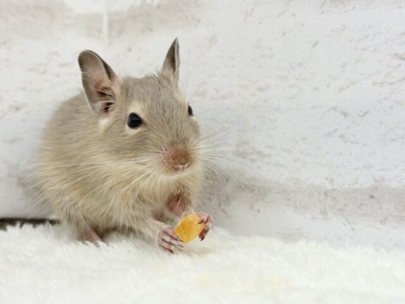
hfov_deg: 36.8
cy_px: 152
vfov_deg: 28.0
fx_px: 608
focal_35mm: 52
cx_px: 202
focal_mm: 5.96
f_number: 1.6
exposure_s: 1/100
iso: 80
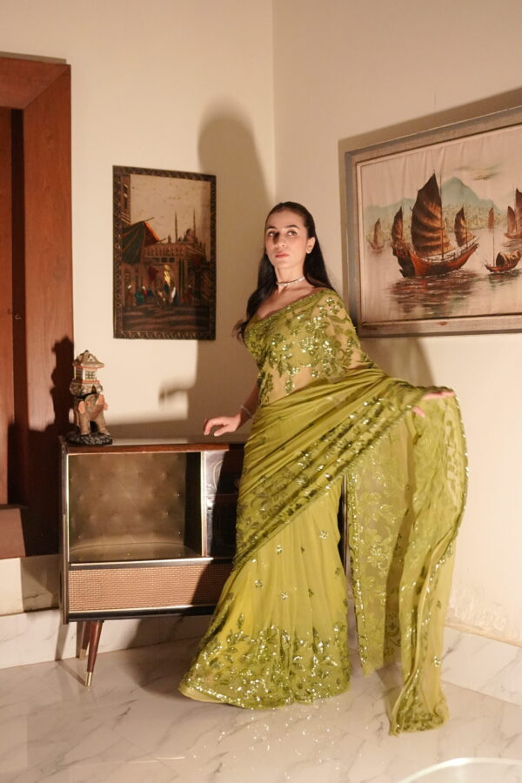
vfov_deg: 38.2
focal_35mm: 52
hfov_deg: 26.0
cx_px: 261
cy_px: 392
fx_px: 1131
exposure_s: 1/160
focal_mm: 35
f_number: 1.4
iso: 6400
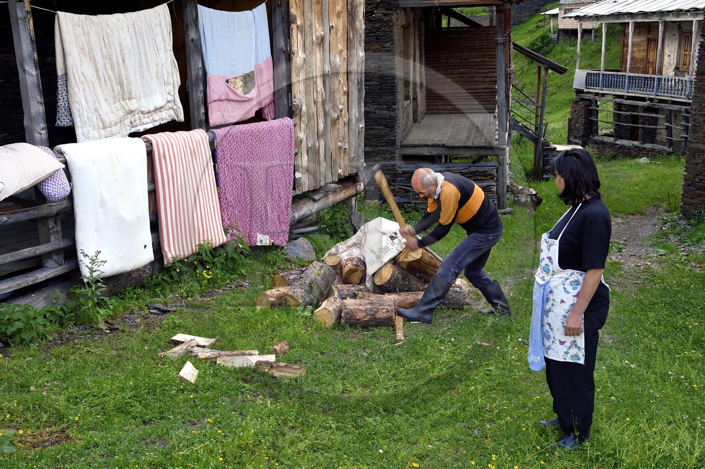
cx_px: 352
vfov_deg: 28.0
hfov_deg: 41.1
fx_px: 939
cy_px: 234
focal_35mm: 48
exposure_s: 1/320
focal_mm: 48
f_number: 9
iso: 400
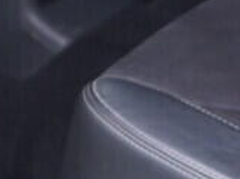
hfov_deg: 6.4
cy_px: -265
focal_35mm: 308
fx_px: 2132
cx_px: -68
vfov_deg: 4.7
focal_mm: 24
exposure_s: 1/40
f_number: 2.8
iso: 320
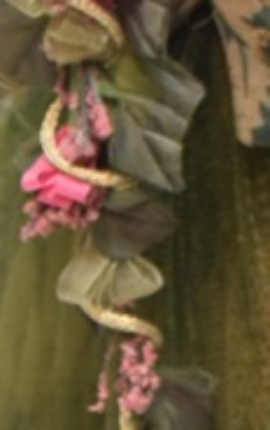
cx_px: 317
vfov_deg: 4.6
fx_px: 5342
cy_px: -50
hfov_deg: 2.9
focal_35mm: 455
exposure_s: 1/60
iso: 900
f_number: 5.6
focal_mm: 55
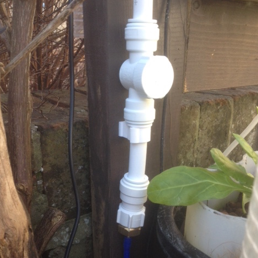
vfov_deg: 39.7
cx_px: 128
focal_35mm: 42
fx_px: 354
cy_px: 164
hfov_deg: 40.0
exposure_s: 1/120
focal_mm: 4.28
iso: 80
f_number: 2.4
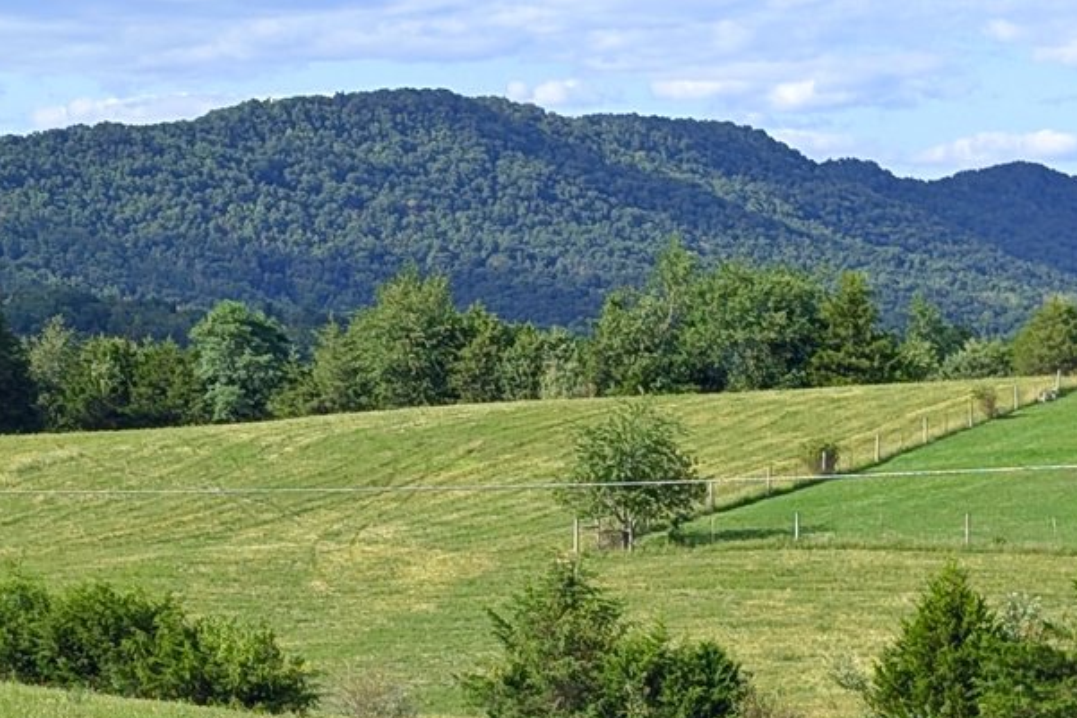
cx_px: 300
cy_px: 527
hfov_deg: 15.9
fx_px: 3830
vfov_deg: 10.7
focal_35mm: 128
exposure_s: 1/734
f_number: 1.68
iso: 21
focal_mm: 6.9
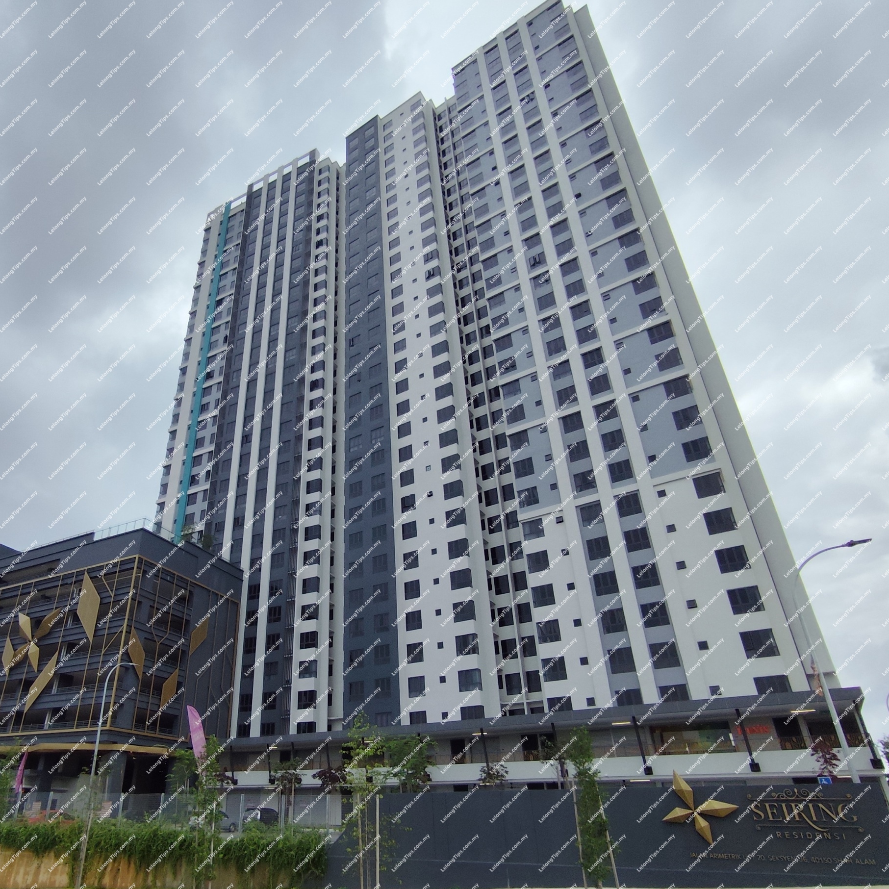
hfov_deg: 76.6
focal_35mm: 19
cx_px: 346
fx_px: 552
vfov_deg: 77.7
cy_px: 443
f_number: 2.2
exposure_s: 1/2644
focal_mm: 1.65
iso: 50
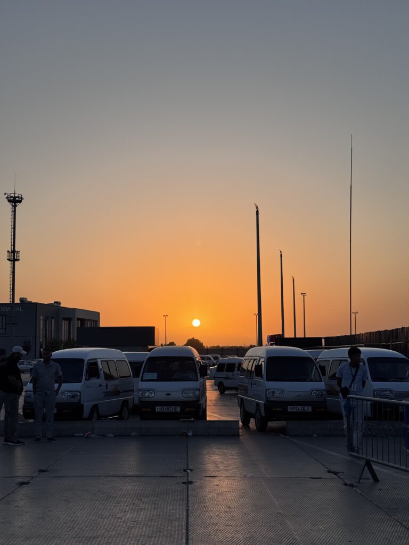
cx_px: 204
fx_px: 756
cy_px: 272
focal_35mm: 48
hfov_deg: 30.3
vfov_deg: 39.7
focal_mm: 6.76
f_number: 1.78
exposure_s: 1/3610
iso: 64
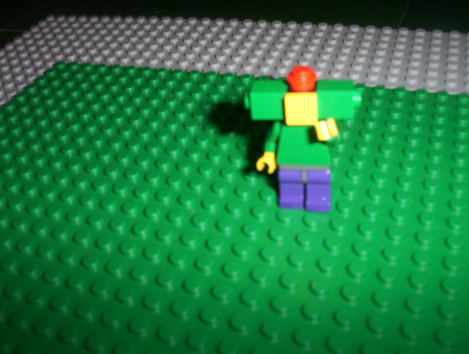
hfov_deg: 47.8
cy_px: 177
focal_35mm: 39
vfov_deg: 37.0
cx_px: 234
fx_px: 530
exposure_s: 1/30
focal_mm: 6
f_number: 4.5
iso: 140
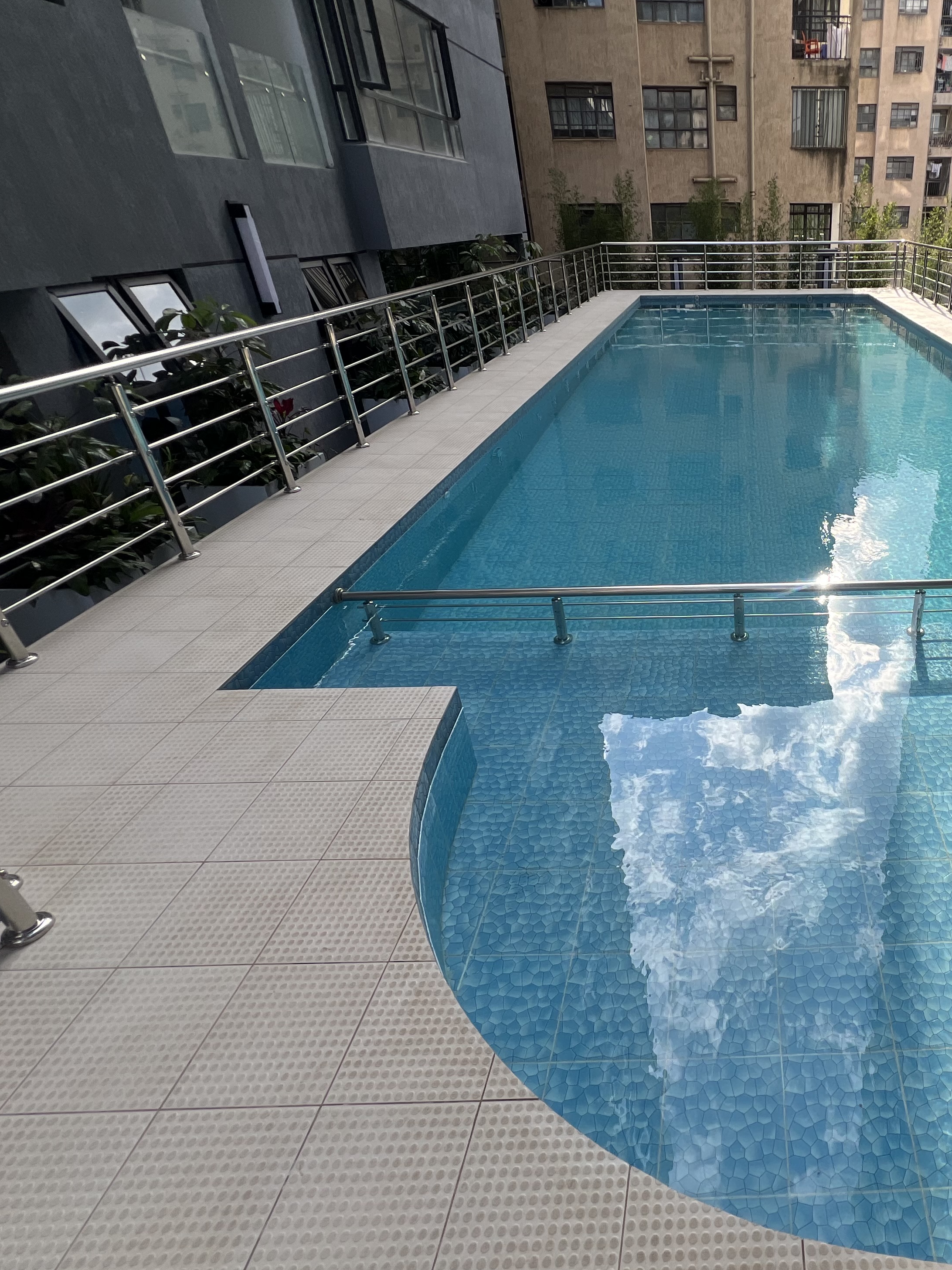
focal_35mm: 18
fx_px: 660
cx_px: 764
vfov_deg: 87.7
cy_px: 623
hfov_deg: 65.1
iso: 32
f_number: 1.8
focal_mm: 1.57
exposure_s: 1/424
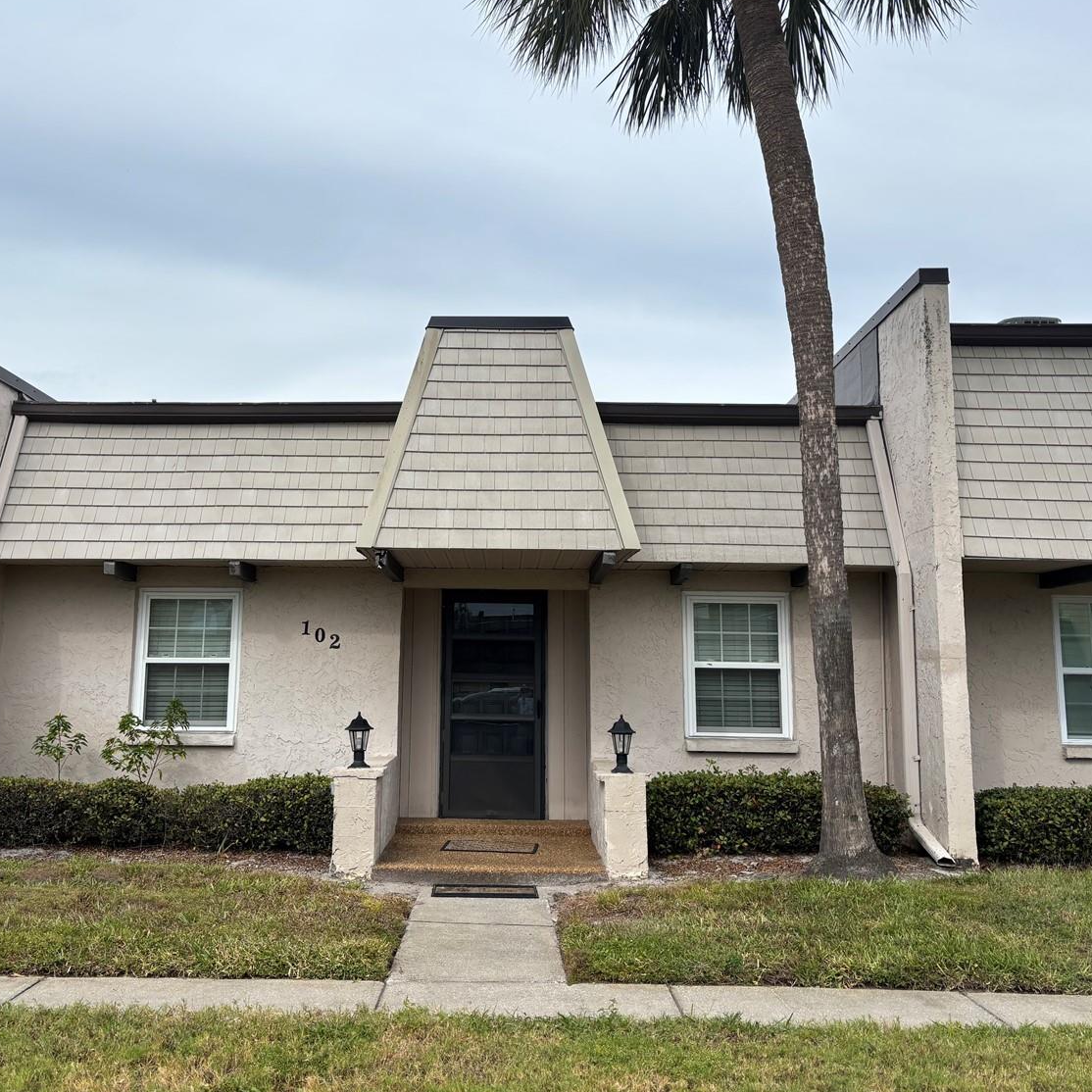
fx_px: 1178
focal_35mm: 33
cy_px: 512
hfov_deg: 49.6
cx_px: 471
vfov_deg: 49.7
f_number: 1.6
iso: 50
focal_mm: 5.96
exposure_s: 1/3106
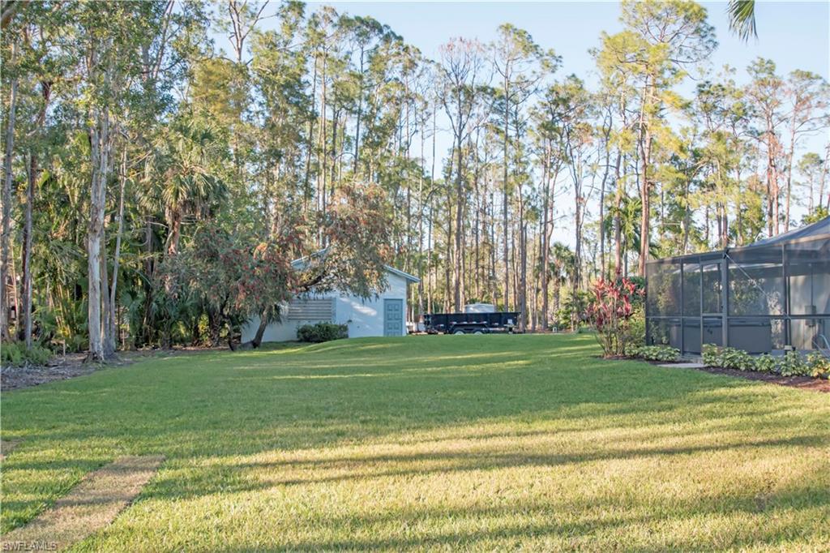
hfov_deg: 53.1
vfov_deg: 36.8
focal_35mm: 36
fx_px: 830
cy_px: 276
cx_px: 415
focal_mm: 24
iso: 200
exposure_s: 1/250
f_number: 4.5
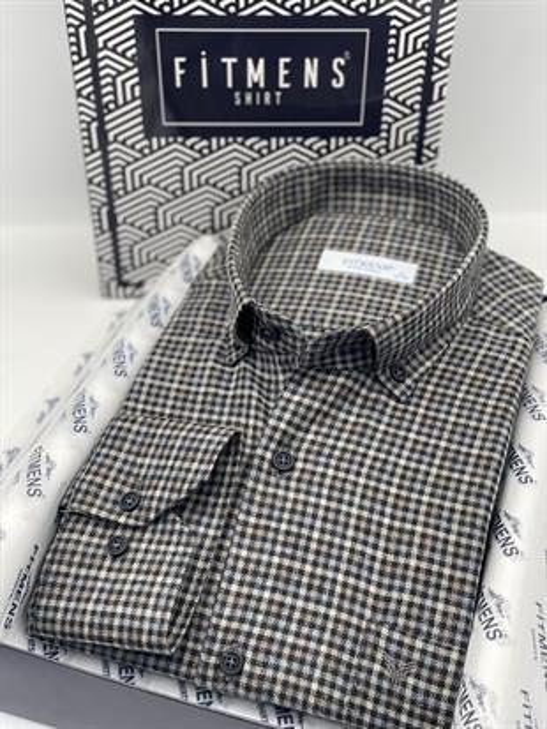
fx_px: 1095
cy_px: 364
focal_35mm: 52
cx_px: 274
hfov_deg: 28.0
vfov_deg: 36.8
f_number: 2
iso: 50
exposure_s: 1/100
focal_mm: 6
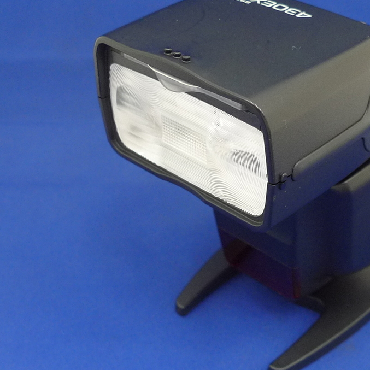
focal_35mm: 58
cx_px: 257
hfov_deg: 29.3
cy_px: 179
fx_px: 701
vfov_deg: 29.5
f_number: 2
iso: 160
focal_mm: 5.1
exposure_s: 1/30
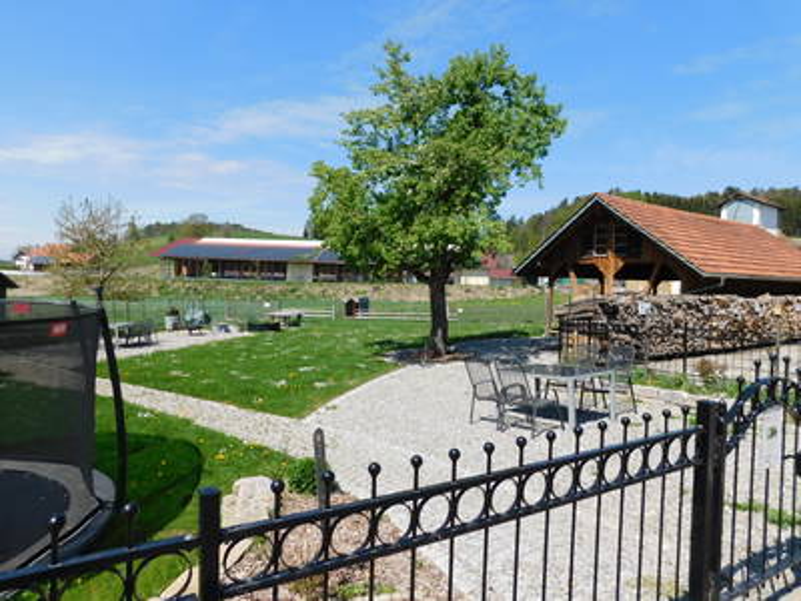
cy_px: 300
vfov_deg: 58.9
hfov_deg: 73.9
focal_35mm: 23
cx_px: 400
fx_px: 532
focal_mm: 4
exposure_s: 1/400
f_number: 6
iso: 125
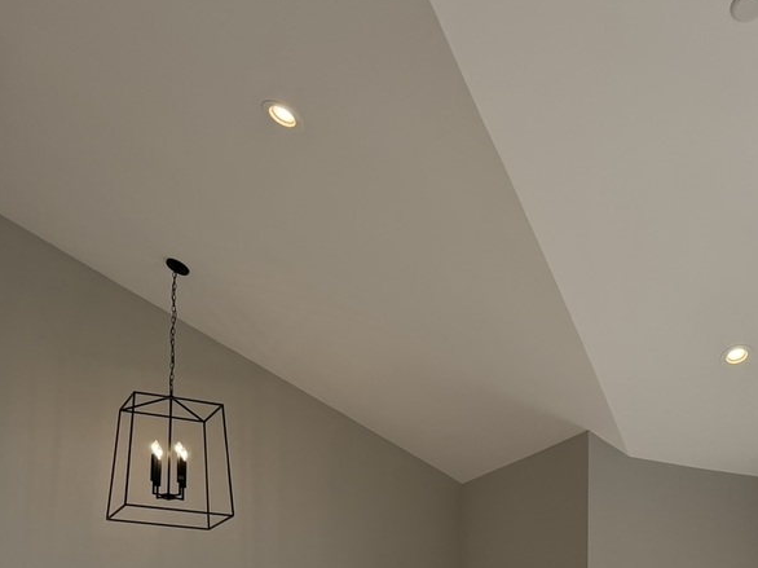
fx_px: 1291
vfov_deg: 22.9
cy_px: 670
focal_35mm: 59
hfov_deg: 31.2
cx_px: 679
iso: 100
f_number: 1.78
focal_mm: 6.76
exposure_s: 1/1211
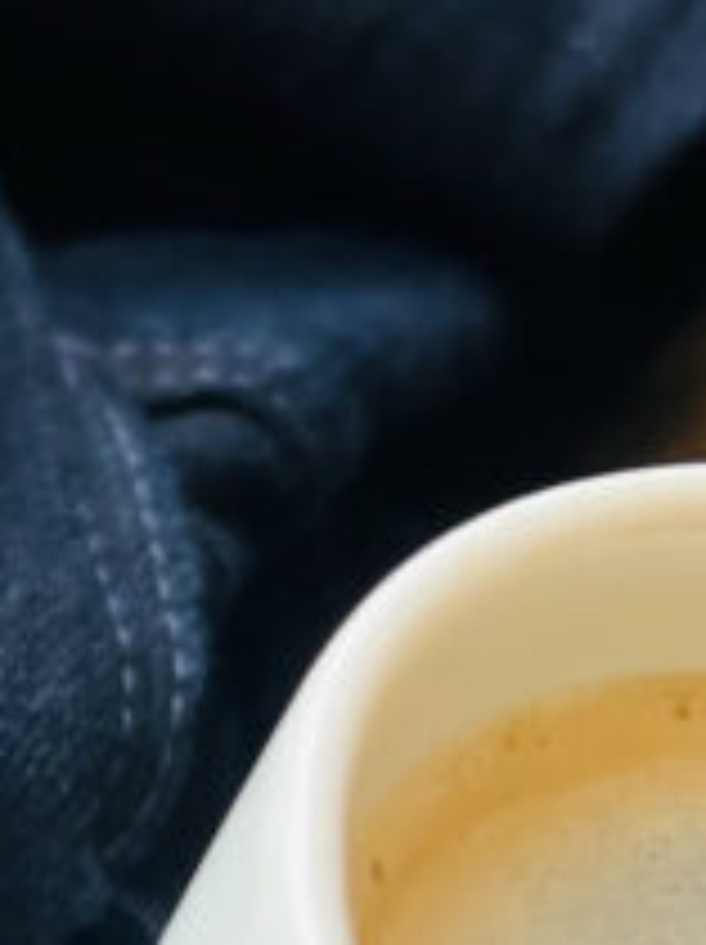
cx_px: -441
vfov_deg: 15.2
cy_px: 1008
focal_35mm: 127
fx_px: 3461
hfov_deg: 11.1
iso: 50
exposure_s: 1/121
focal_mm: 5.7
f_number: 1.5
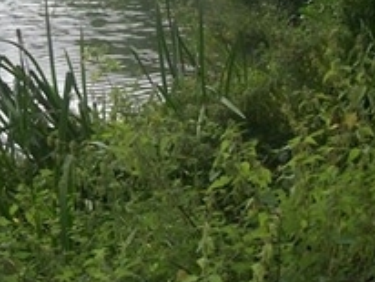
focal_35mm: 93
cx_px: 91
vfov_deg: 15.7
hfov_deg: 20.9
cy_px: 5
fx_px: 1009
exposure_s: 1/500
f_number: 2.9
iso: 105
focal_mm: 5.7
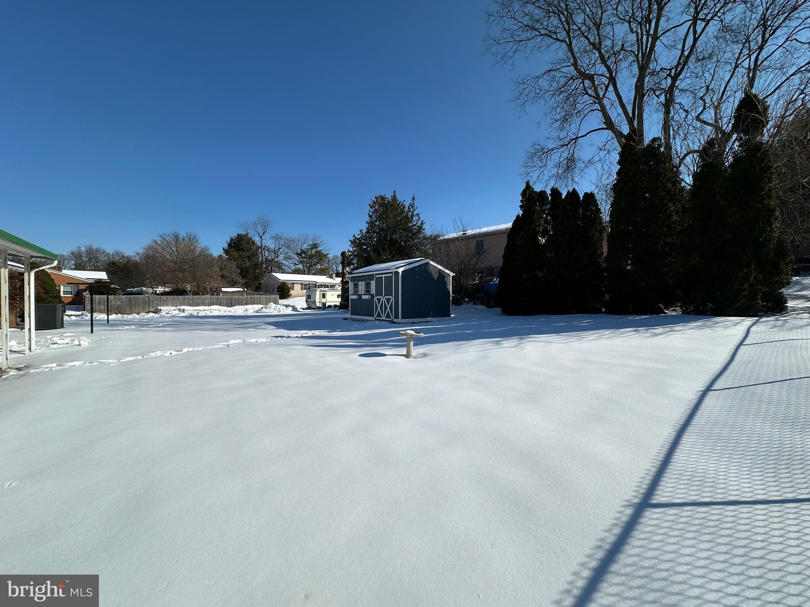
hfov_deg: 102.1
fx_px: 328
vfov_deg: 85.7
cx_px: 405
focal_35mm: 14
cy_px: 304
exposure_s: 1/4292
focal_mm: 2.22
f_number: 2.2
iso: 50
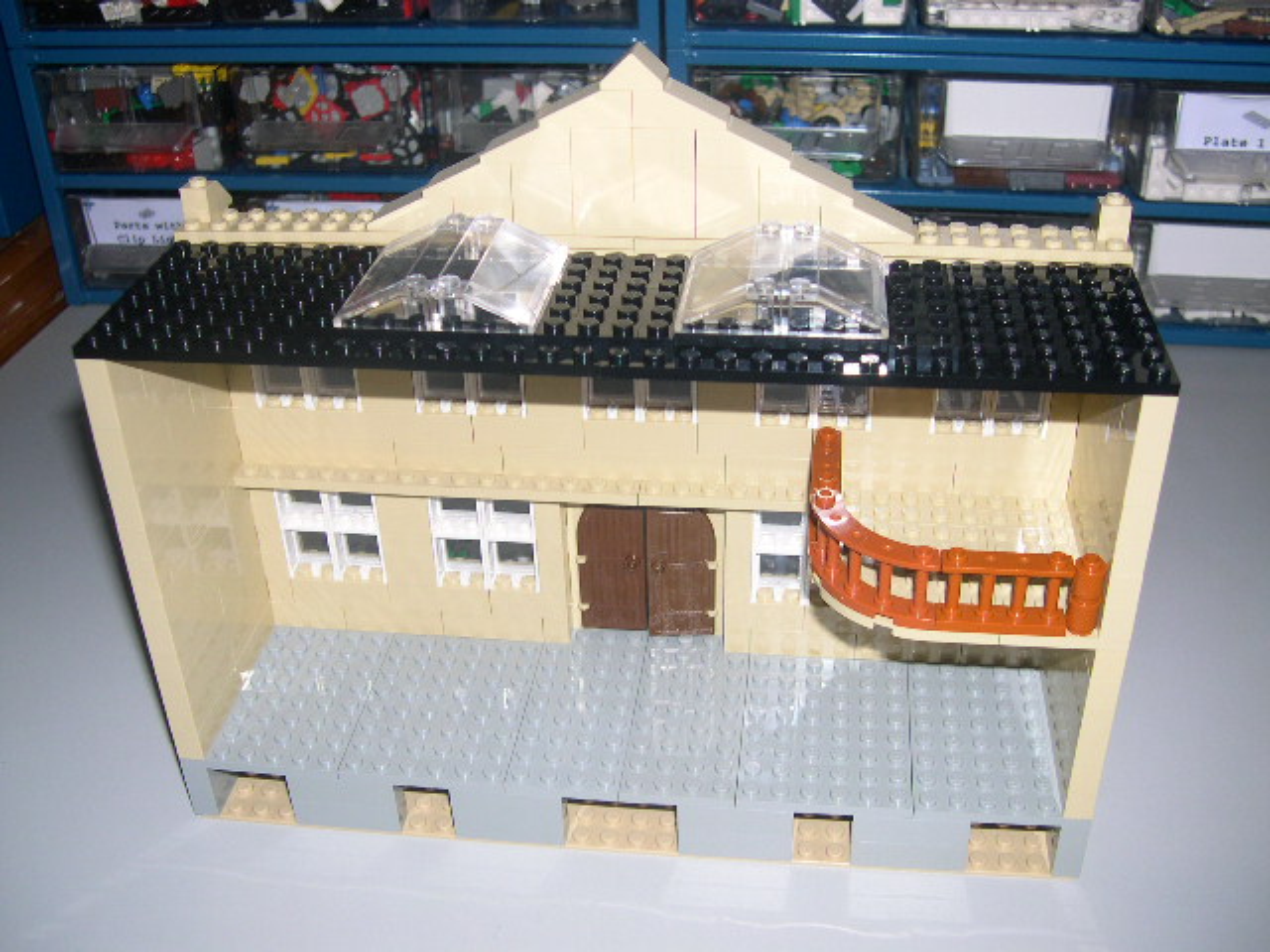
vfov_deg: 37.7
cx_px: 635
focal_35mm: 38
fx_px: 1394
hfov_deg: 49.0
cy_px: 476
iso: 100
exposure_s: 1/60
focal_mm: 8
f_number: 2.8
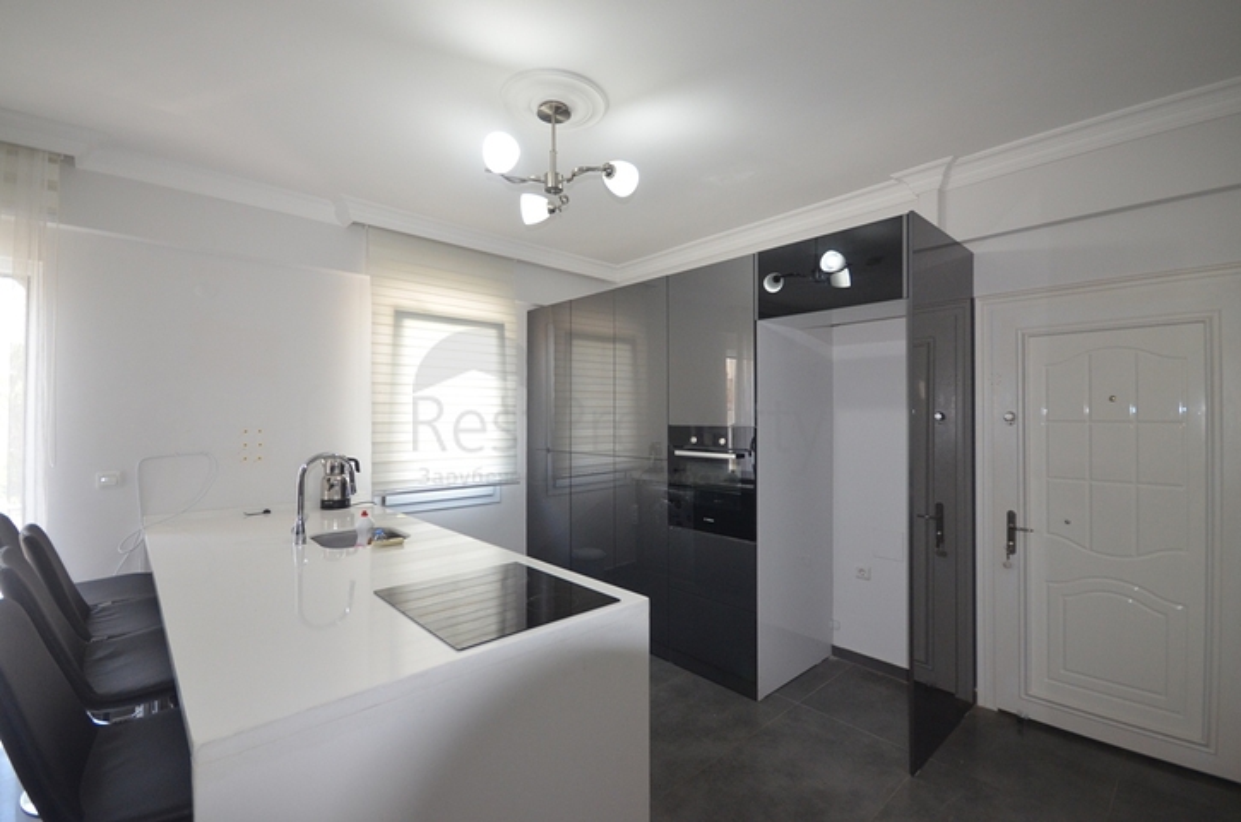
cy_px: 411
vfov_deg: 77.1
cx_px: 620
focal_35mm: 15
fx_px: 516
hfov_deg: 100.5
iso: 1000
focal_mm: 10
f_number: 5.6
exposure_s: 1/100
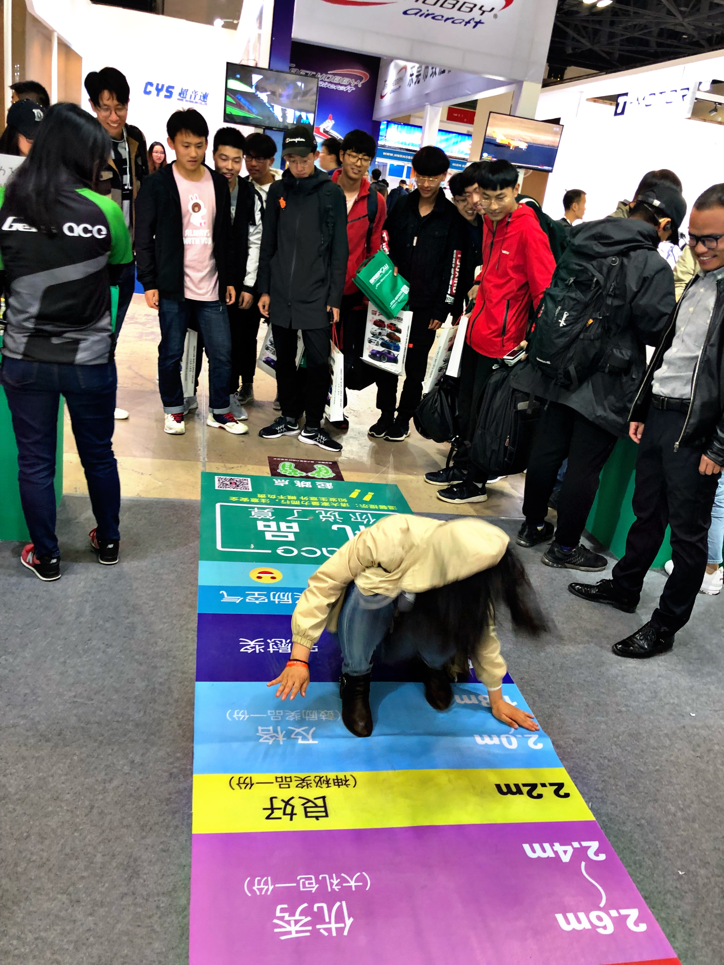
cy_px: 482
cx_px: 362
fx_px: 781
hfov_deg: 49.7
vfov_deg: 63.4
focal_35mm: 28
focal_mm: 4
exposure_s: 1/17
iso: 40
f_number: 1.8
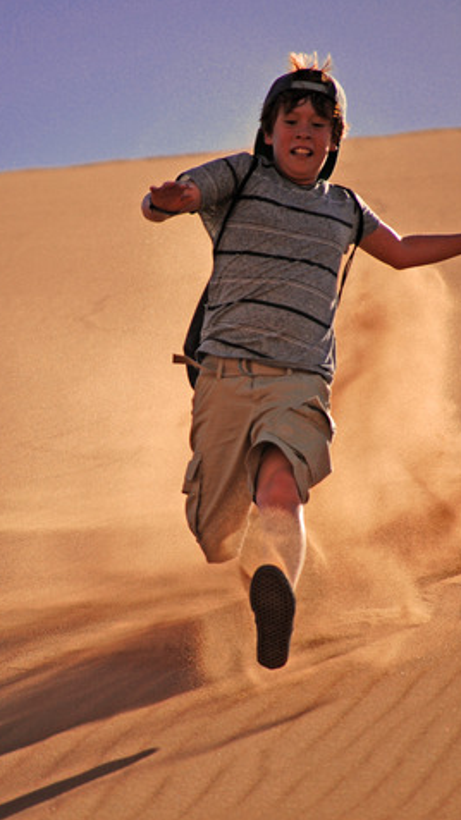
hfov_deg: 3.8
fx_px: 6873
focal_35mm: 316
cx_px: 194
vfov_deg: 6.8
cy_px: 409
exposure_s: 1/2000
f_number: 5.6
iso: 220
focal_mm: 200
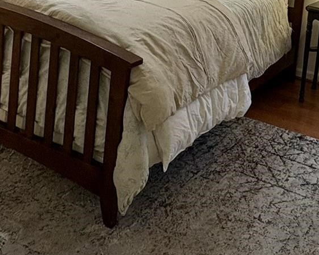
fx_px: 472
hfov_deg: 35.9
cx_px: 264
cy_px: -48
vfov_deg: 26.9
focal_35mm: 50
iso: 200
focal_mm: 2.22
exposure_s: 1/60
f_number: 2.2
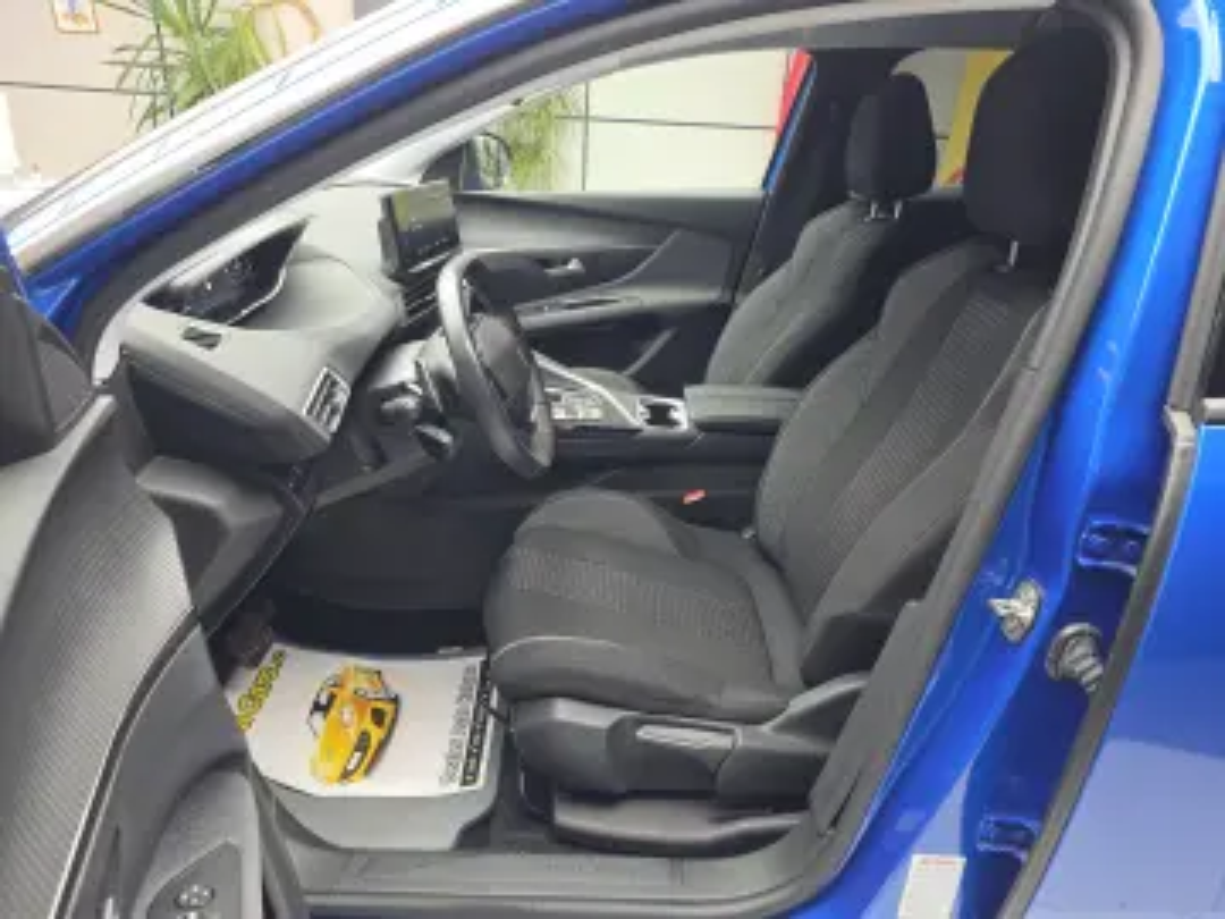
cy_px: 460
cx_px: 612
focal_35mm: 23
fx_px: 814
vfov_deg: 58.9
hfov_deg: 73.9
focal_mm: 6.25
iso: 125
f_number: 1.7
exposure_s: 1/100
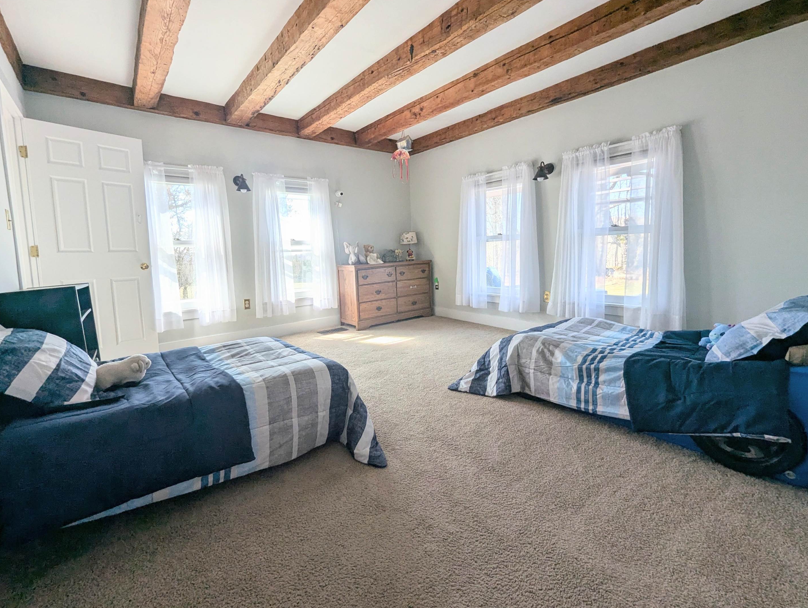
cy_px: 283
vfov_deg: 85.7
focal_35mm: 14
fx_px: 327
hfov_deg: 101.9
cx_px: 387
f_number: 2.2
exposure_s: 1/161
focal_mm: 1.95
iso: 42
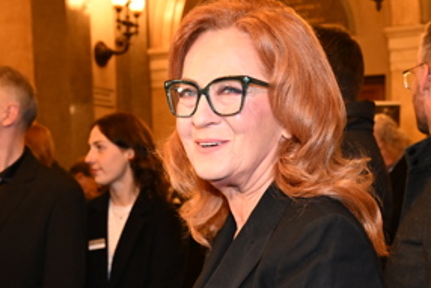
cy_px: 308
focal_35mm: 70
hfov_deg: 28.8
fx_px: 838
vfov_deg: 18.8
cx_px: 220
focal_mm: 29
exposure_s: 1/80
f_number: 4.5
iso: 3200
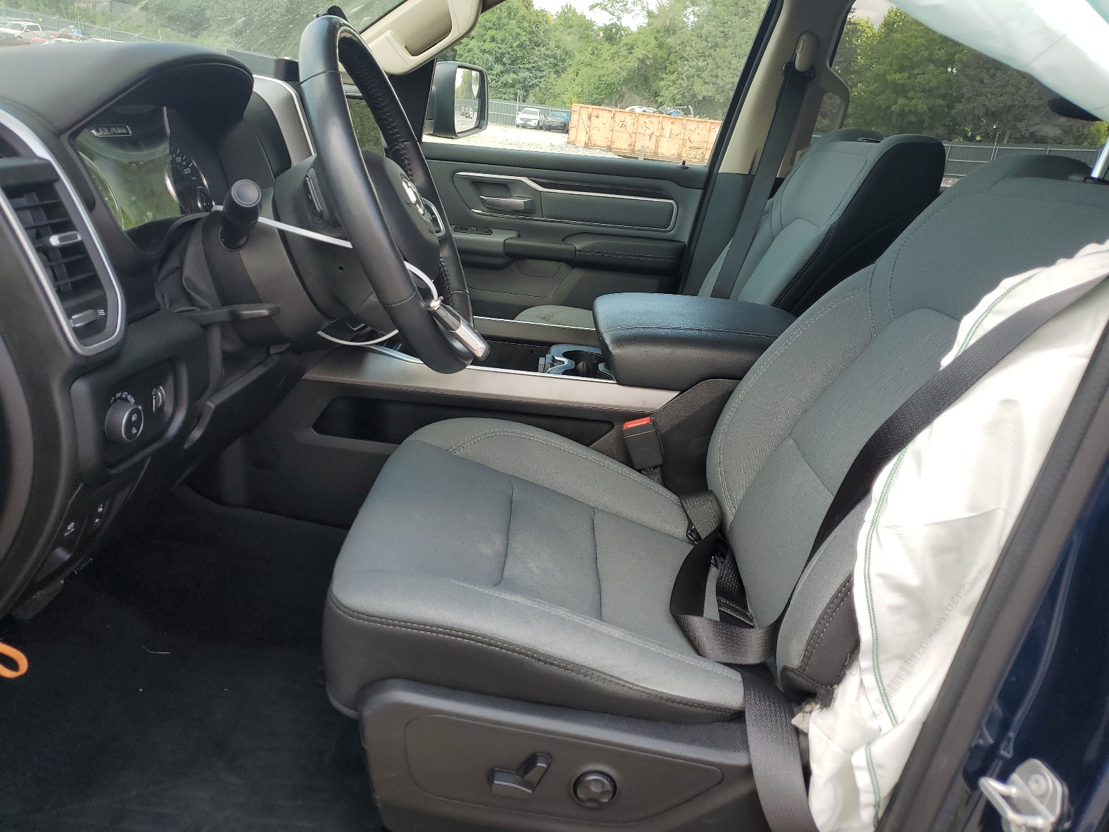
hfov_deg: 67.3
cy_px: 416
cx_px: 554
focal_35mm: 26
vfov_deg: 53.1
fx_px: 833
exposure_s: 1/417
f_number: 1.5
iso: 50
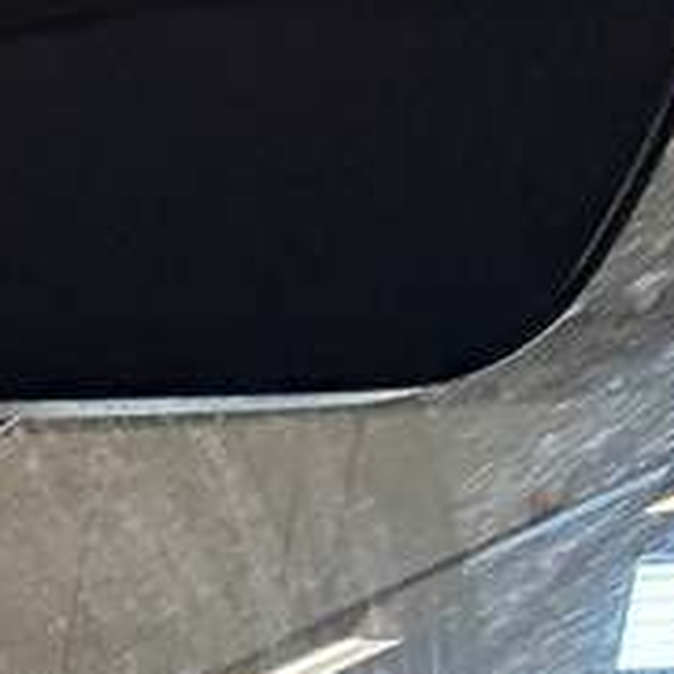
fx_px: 2159
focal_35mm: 98
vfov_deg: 12.4
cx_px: -1463
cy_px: 1781
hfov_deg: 10.6
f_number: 2.2
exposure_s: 1/50
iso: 640
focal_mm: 2.22
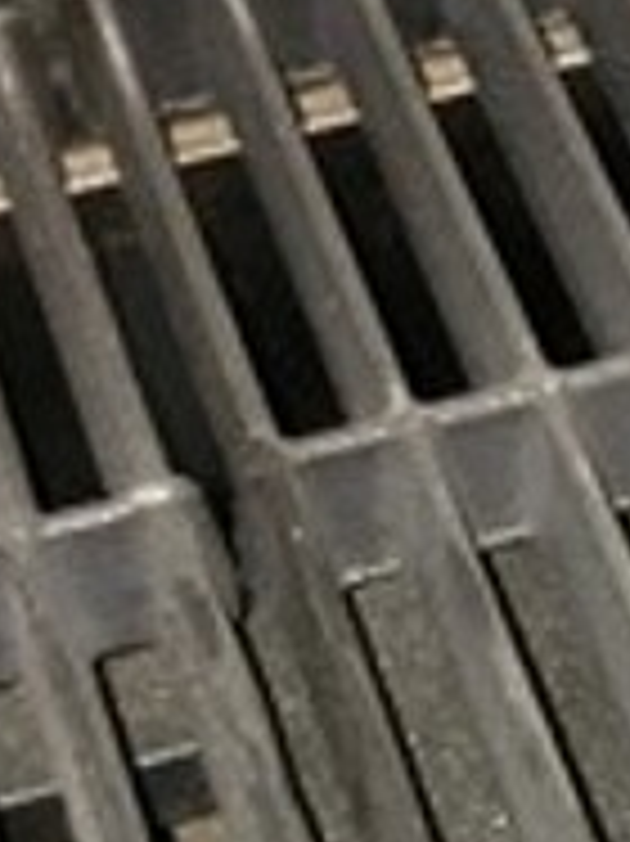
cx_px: 796
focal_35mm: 126
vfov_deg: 14.7
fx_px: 3061
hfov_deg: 11.5
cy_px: 1200
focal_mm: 4.15
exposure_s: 1/16
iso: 100
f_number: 2.2
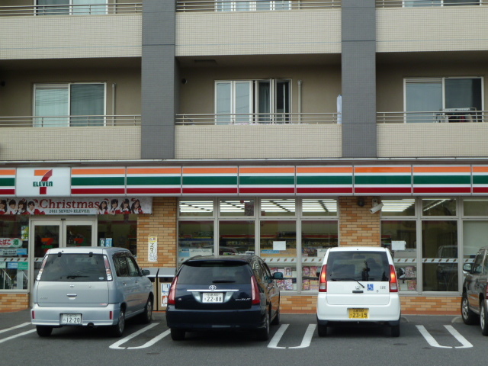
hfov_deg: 29.0
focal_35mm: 67
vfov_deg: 21.9
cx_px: 244
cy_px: 183
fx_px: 945
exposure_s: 1/200
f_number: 4.1
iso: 80
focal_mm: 11
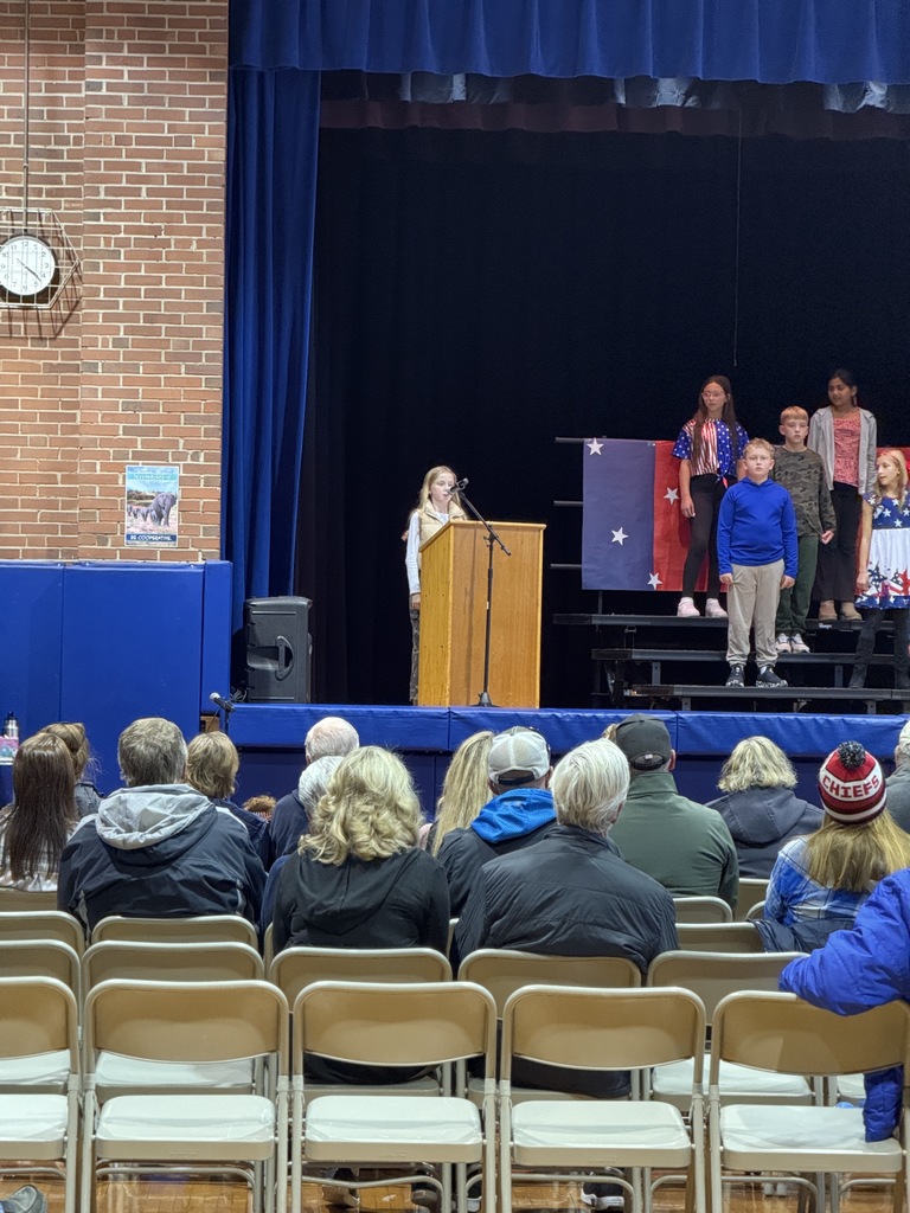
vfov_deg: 16.4
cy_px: 606
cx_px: 455
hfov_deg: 12.3
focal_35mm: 120
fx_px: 4206
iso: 1000
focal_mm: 15.66
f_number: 2.8
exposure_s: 1/40
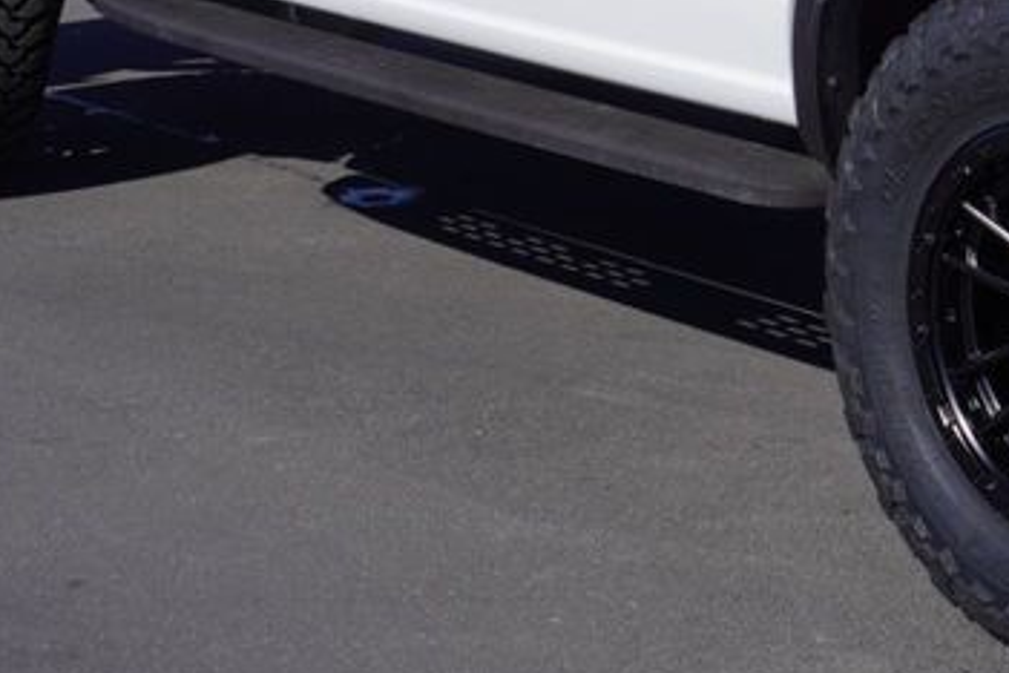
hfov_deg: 18.3
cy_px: -98
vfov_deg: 12.3
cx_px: 977
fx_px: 3068
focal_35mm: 109
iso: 100
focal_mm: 25
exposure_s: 1/250
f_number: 11
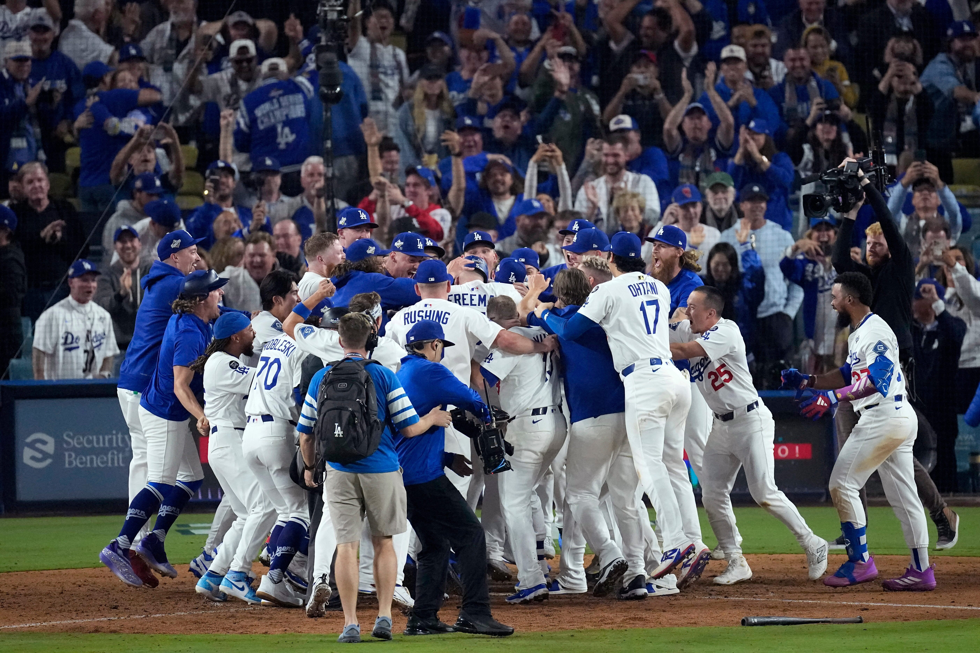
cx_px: 490
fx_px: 24498
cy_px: 326
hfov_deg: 2.3
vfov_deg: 1.5
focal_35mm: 900
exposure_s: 1/2500
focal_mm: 600
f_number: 4
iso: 6400
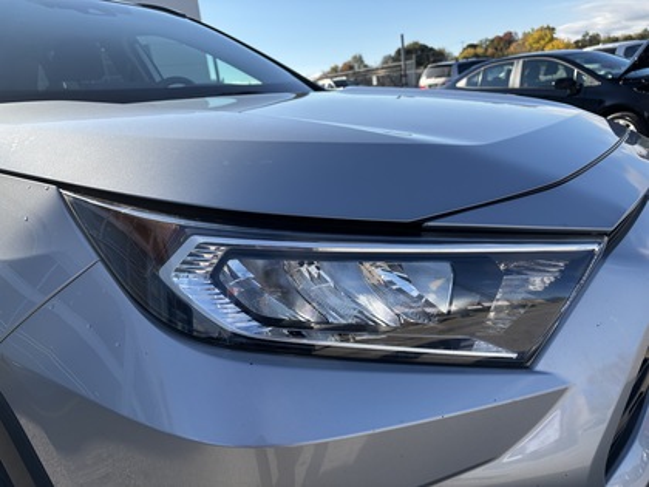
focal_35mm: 26
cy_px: 244
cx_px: 324
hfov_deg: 67.3
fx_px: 487
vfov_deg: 53.1
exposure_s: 1/1616
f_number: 1.6
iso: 50
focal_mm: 5.96
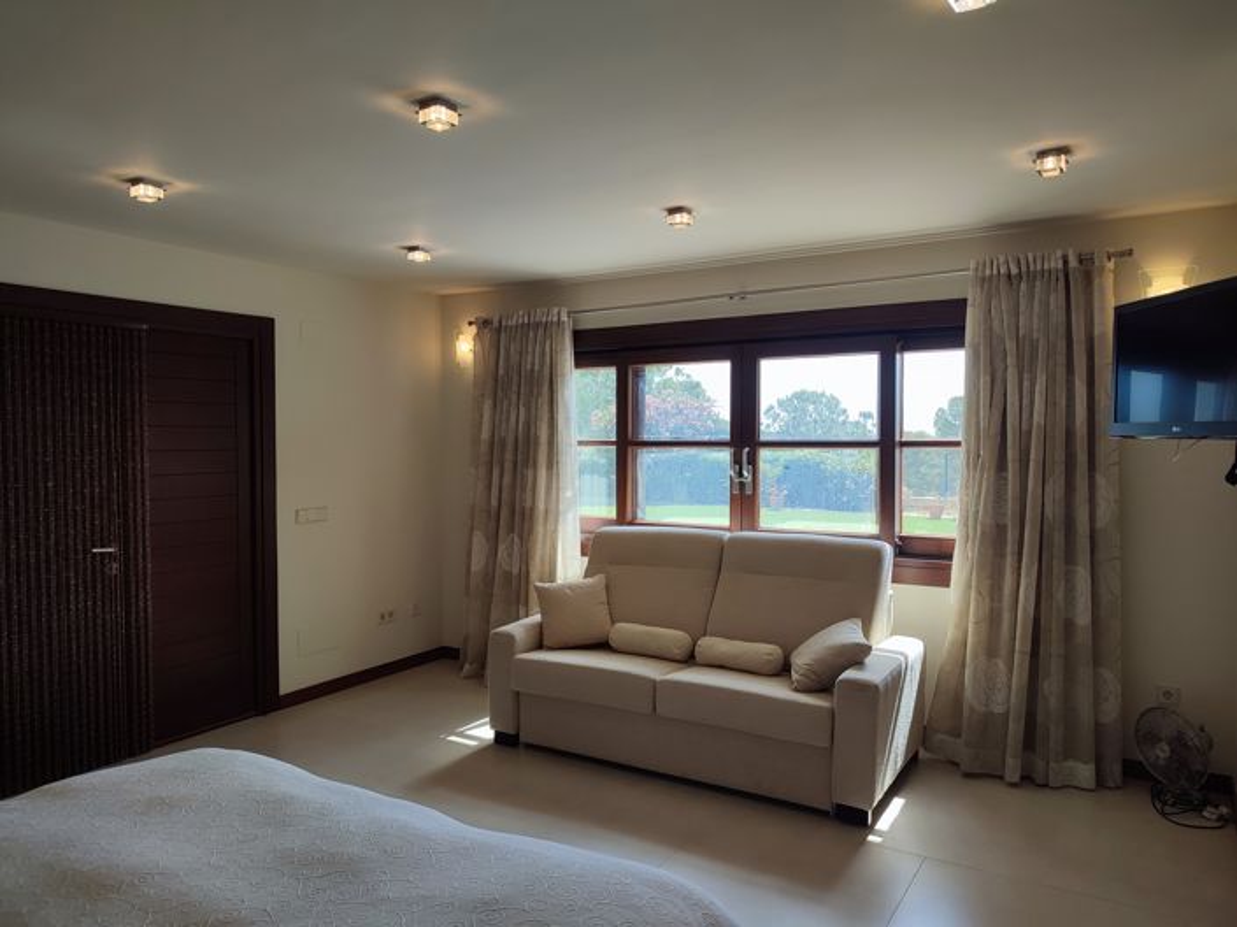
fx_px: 857
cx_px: 618
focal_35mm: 24
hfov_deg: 71.6
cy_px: 464
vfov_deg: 56.8
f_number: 1.89
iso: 50
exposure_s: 1/202
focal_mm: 5.89
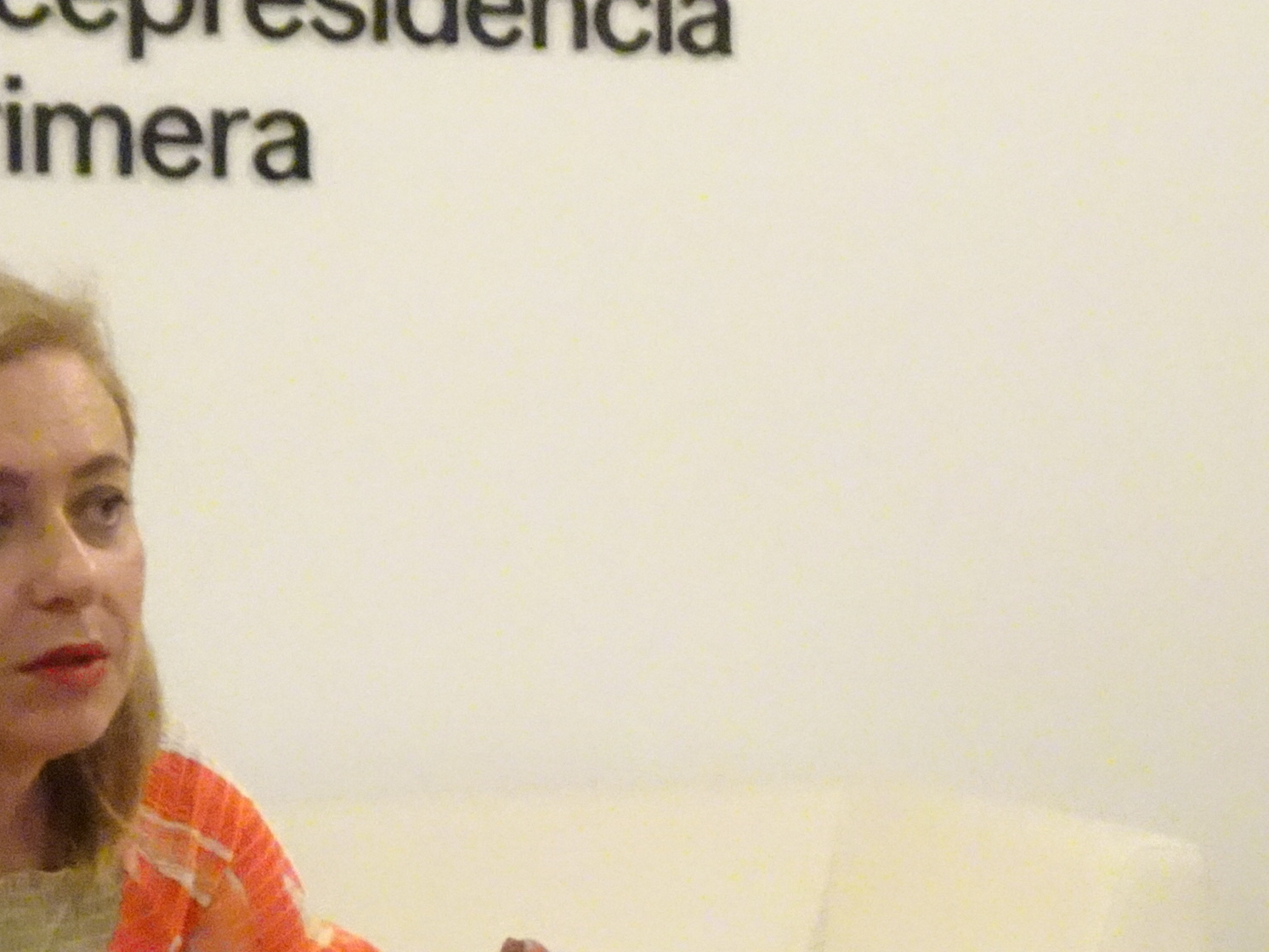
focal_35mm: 141
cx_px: 1478
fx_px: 5169
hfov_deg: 13.6
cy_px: 921
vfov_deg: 10.4
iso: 2500
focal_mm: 7.3
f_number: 4
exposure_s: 1/80
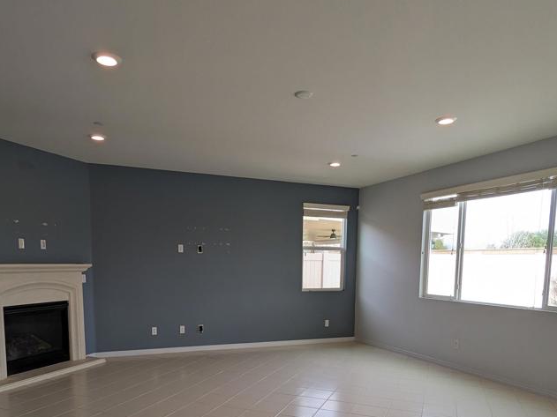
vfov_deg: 50.9
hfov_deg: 67.3
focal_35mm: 26
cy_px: 312
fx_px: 418
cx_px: 267
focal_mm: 2.35
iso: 42
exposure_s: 1/120
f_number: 2.2
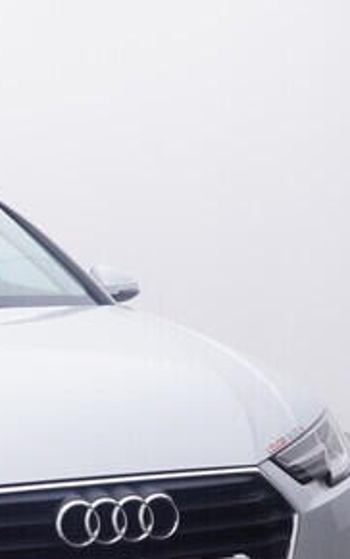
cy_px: 382
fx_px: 1232
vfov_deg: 25.4
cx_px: -167
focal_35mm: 81
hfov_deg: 15.0
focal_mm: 15
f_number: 5
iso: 200
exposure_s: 1/80
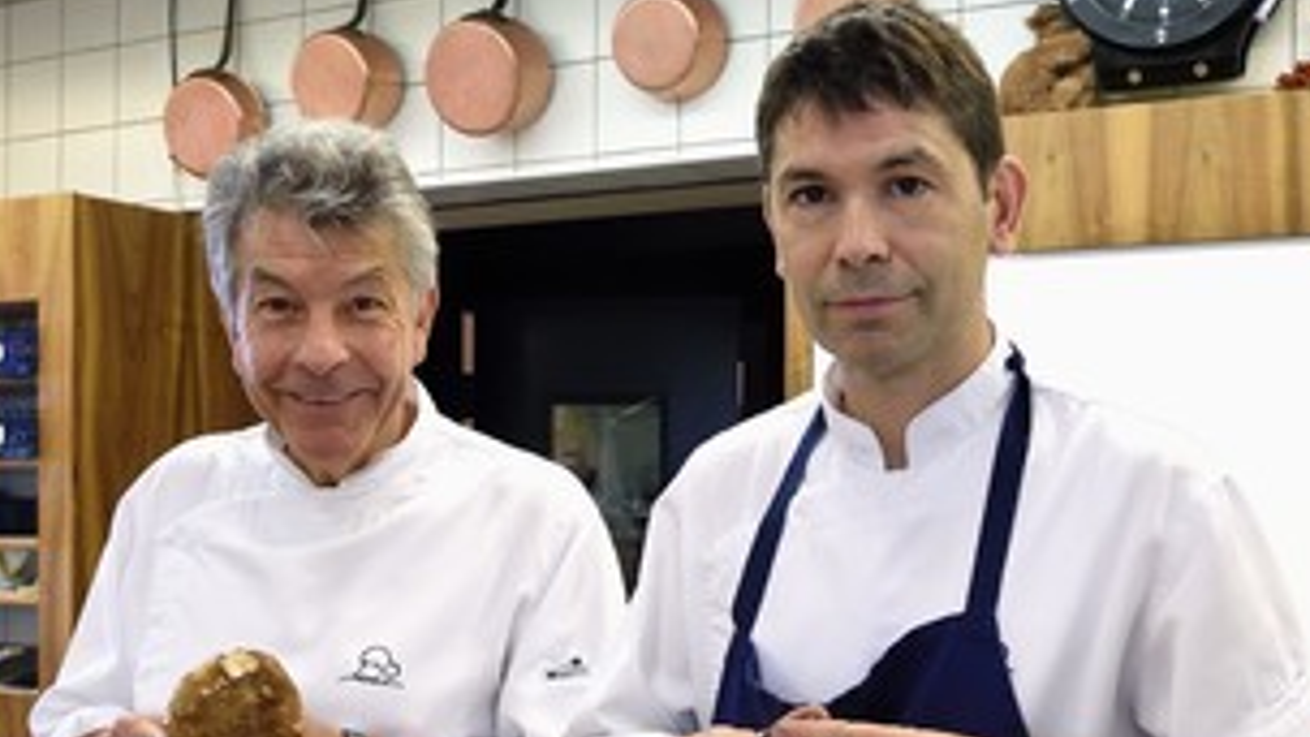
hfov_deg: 48.3
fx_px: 1459
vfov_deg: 27.9
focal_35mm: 42
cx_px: 625
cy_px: 552
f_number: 8
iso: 1600
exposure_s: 1/40
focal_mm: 29
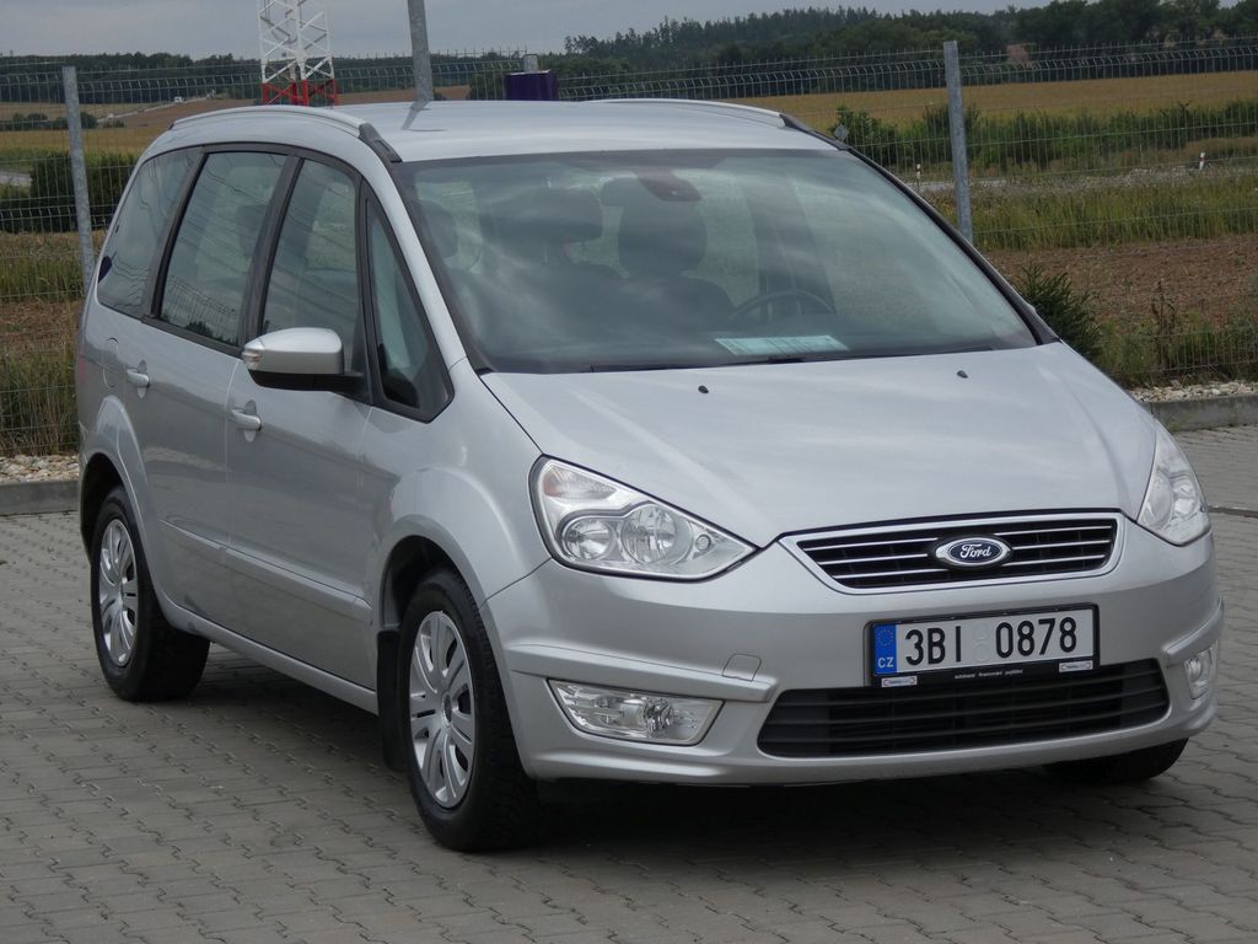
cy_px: 472
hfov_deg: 20.7
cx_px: 629
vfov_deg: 15.6
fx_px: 3452
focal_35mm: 95
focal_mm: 17.1
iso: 80
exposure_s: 1/400
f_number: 4.8
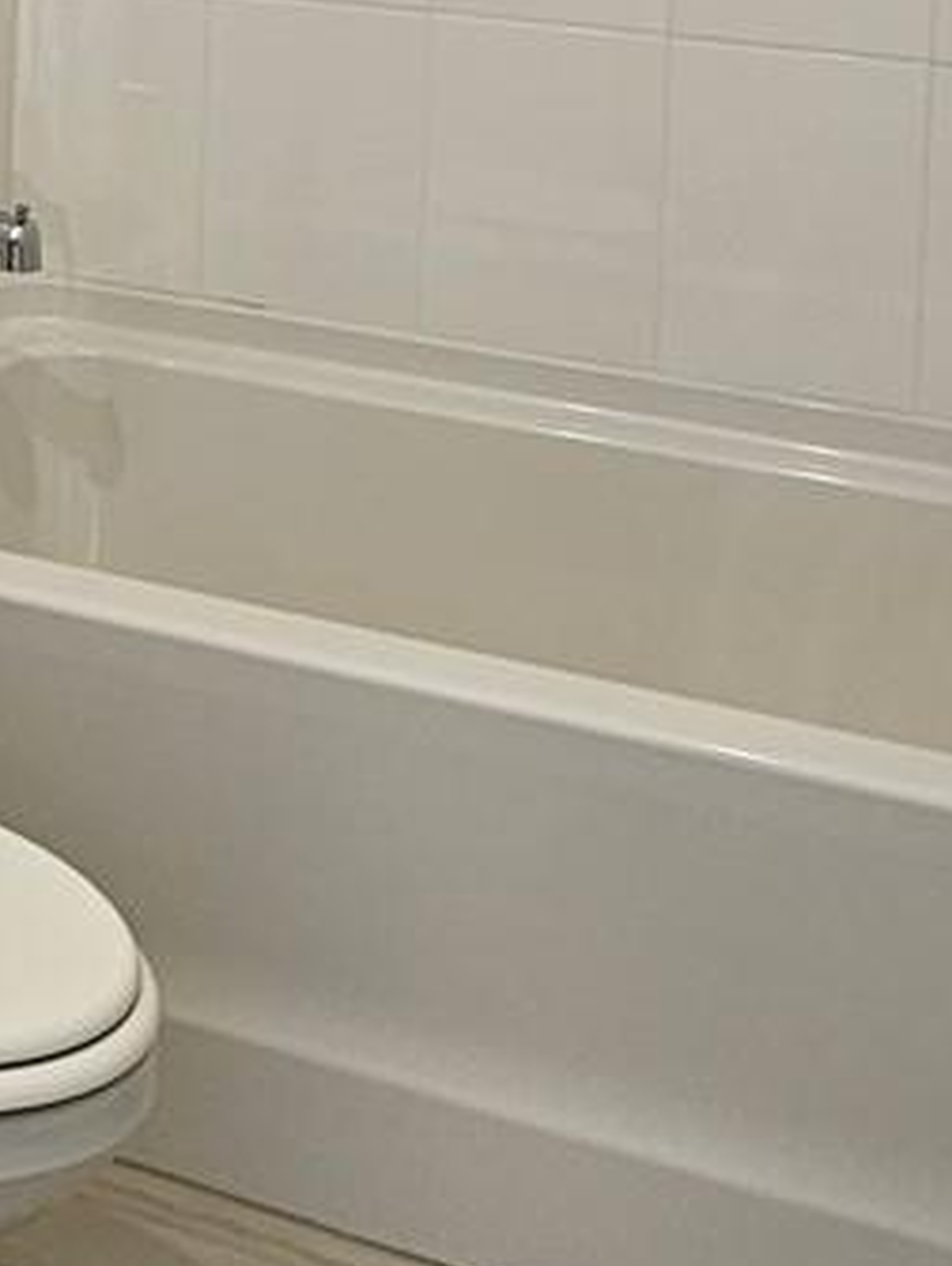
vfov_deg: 27.2
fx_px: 2269
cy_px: -283
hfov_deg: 22.5
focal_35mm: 62
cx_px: -68
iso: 100
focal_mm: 2.2
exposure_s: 1/60
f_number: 2.2
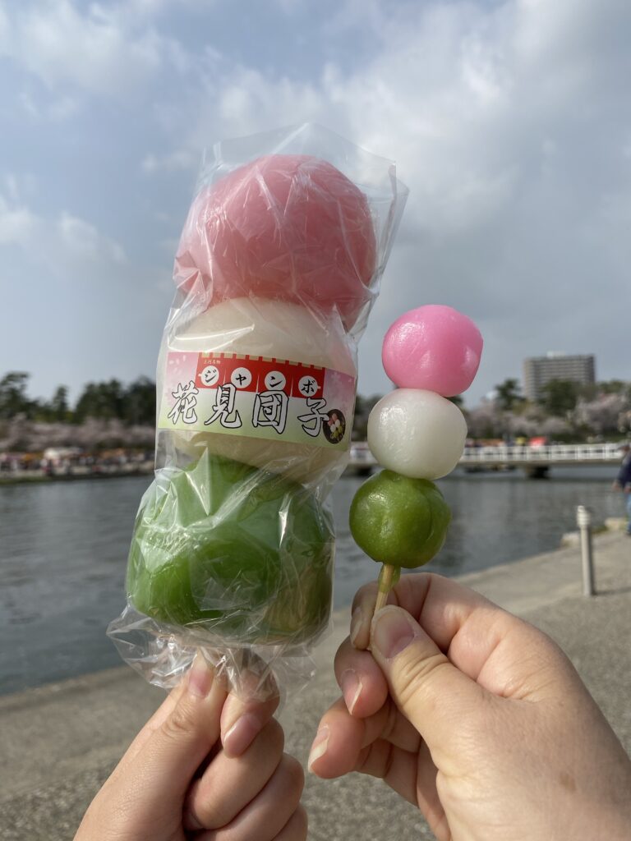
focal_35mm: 26
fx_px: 632
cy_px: 420
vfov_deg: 67.3
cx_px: 316
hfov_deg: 53.1
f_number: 1.8
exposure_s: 1/4444
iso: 32
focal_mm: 4.25
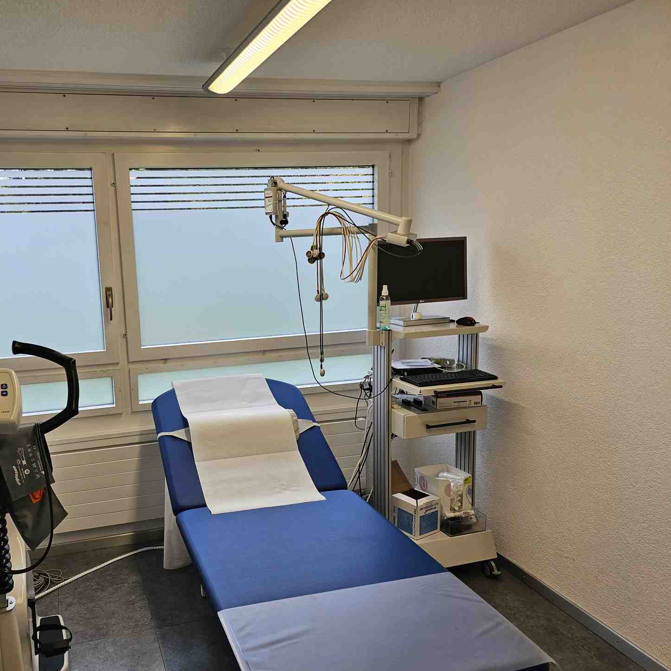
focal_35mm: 28
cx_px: 212
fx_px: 614
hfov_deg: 55.8
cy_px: 342
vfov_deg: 57.3
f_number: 1.7
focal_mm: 6.3
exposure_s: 1/100
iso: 40
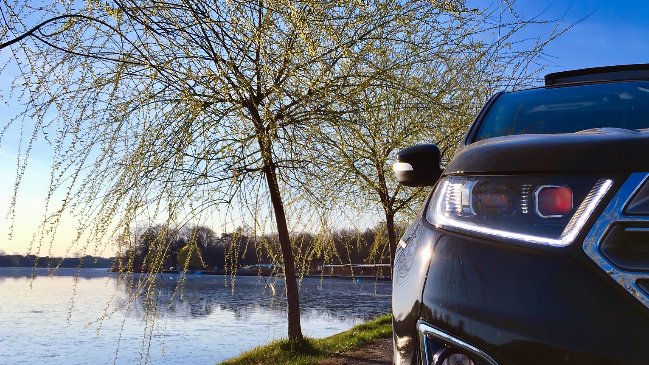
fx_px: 723
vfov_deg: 27.8
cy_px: 289
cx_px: 399
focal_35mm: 42
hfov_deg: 48.0
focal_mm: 4.15
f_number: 2.2
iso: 25
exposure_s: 1/1637
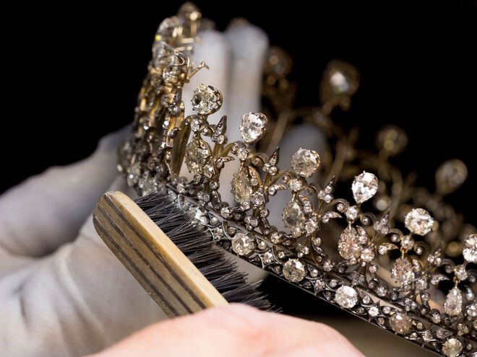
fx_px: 1654
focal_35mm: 120
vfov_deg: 12.3
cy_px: 178
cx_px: 238
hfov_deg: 16.4
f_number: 5
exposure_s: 1/80
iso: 400
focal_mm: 60
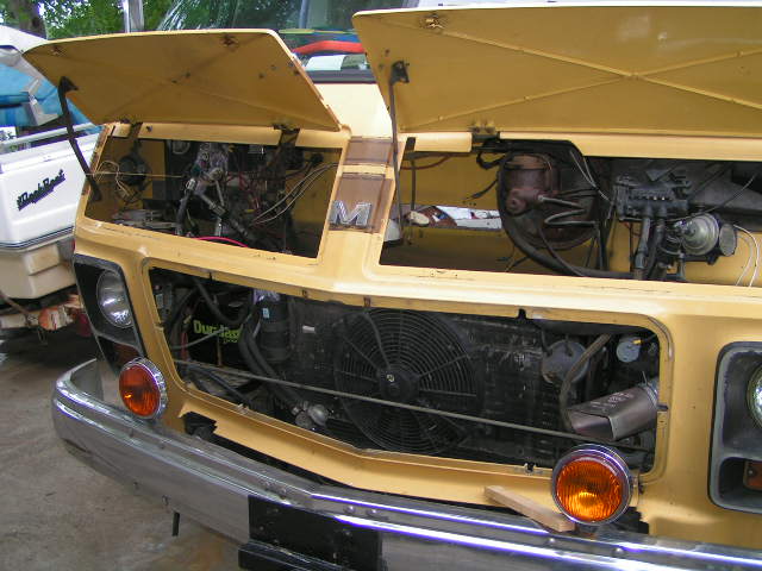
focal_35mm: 38
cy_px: 286
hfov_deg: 49.0
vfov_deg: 37.7
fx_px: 836
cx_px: 381
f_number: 2.8
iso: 50
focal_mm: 5.8
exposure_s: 1/100
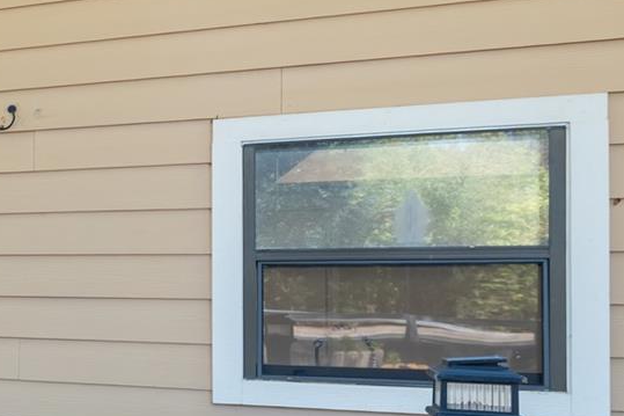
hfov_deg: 22.7
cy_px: 295
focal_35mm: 57
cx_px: -461
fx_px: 988
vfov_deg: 23.6
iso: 400
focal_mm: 15
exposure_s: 1/20
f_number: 8
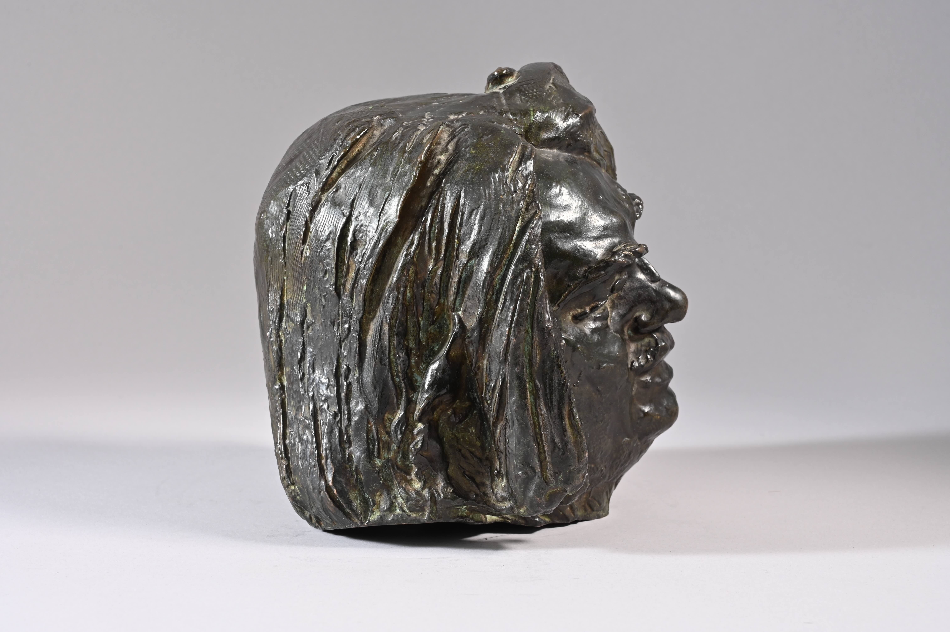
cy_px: 316
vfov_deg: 19.4
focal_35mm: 70
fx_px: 1846
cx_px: 475
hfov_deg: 28.9
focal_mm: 70
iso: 320
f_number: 14
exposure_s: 1/125
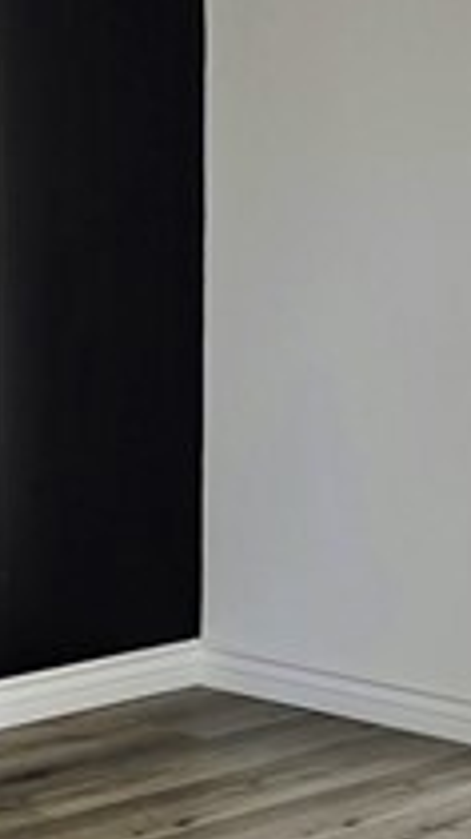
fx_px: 2711
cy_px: 220
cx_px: 307
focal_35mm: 122
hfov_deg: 9.9
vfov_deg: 17.5
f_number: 1.7
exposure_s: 1/120
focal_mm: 6.3
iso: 100
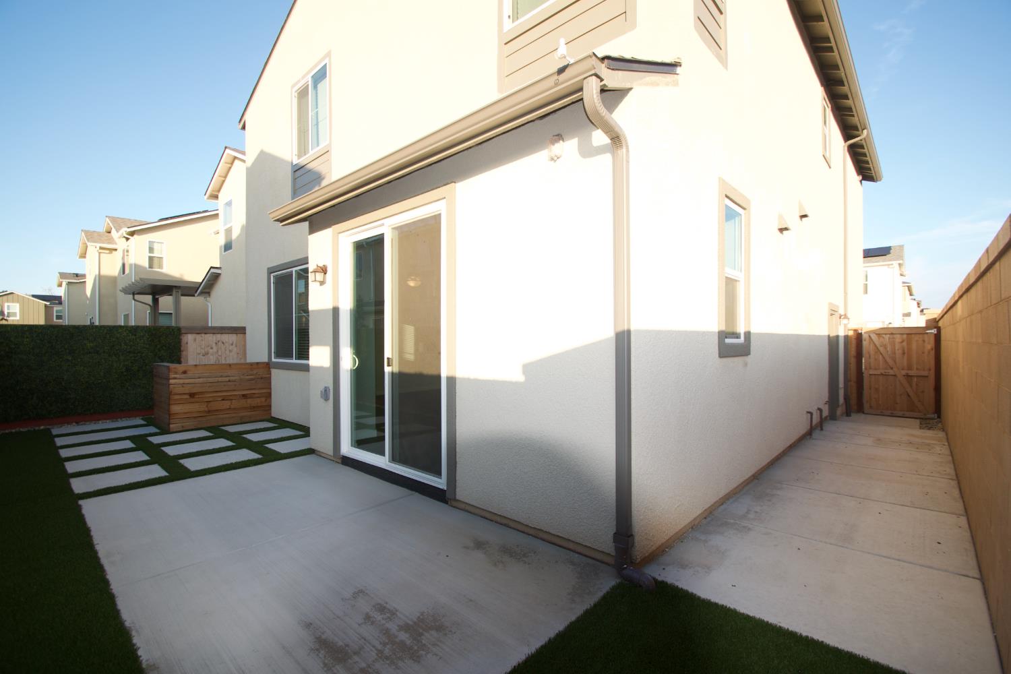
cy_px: 337
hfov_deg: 100.4
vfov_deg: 77.3
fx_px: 421
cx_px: 506
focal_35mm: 15
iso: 100
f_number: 5
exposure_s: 1/200
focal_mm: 10
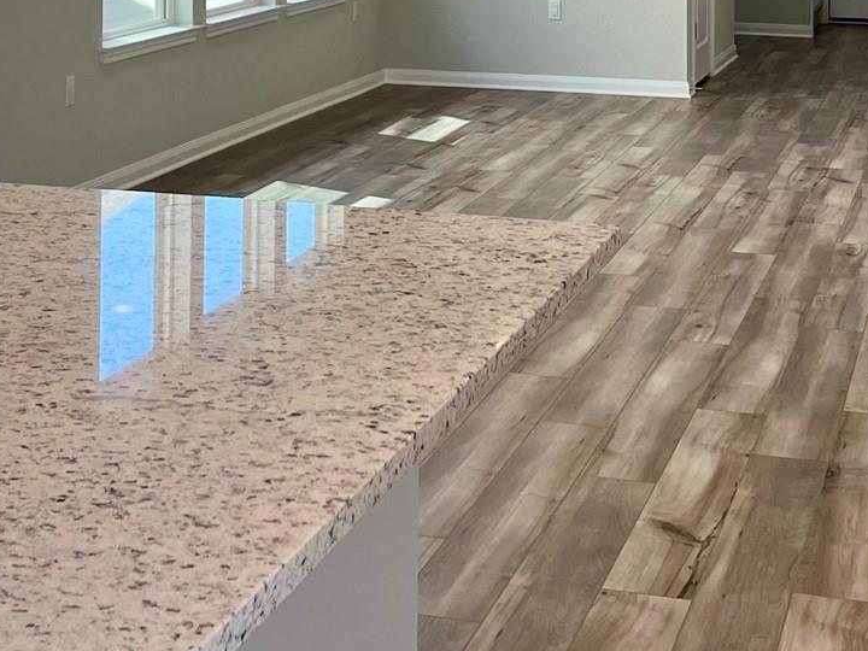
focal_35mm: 74
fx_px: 1856
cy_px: -149
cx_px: 393
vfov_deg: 18.7
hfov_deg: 26.3
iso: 40
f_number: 1.6
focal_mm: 5.1
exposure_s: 1/168
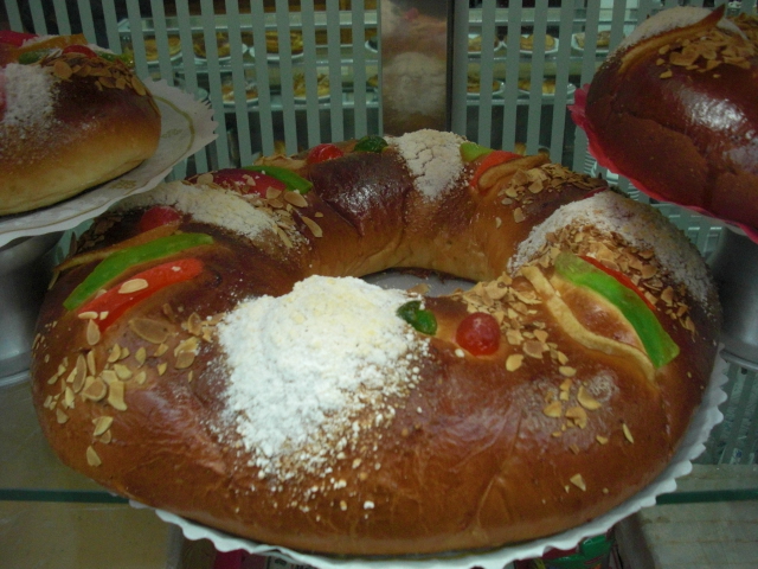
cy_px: 284
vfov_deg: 39.7
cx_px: 379
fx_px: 788
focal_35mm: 36
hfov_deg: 51.4
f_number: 2.8
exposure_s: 1/80
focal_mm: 6.3
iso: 400
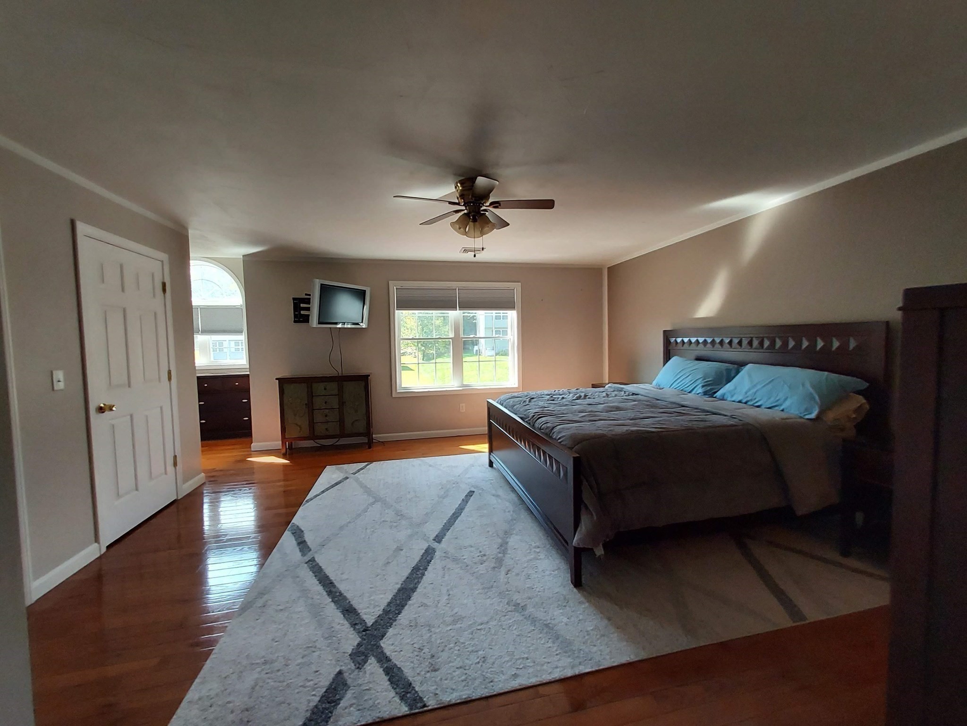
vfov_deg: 89.9
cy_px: 363
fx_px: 363
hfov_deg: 106.2
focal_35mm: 13
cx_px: 484
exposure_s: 1/60
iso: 50
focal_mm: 1.42
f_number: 2.2
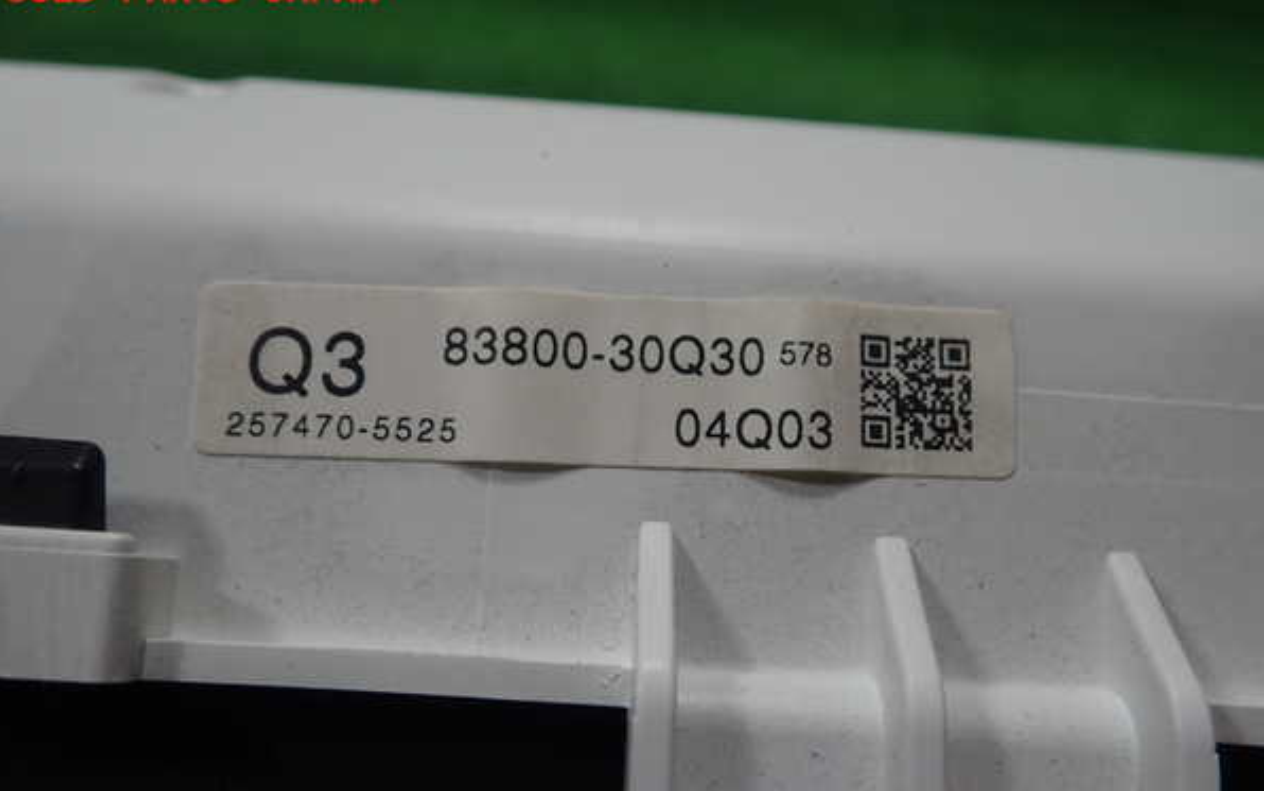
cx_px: 630
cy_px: 439
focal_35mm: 32
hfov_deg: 59.6
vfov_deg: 39.4
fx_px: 1103
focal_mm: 5.5
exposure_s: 1/200
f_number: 2.3
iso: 100
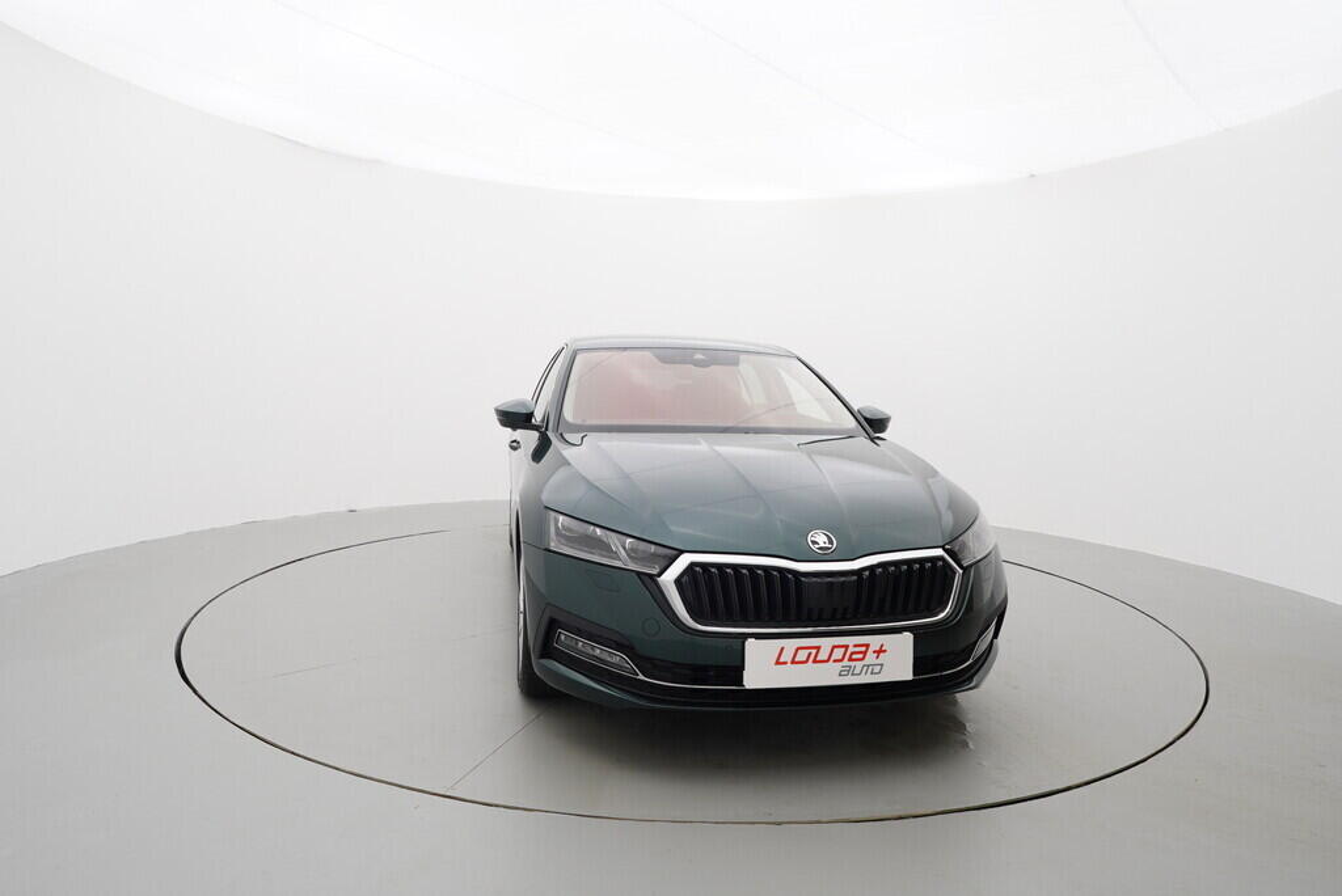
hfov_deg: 77.3
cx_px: 671
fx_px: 839
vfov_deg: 56.2
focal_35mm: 22
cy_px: 448
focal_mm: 15
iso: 200
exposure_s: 1/80
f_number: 5.6
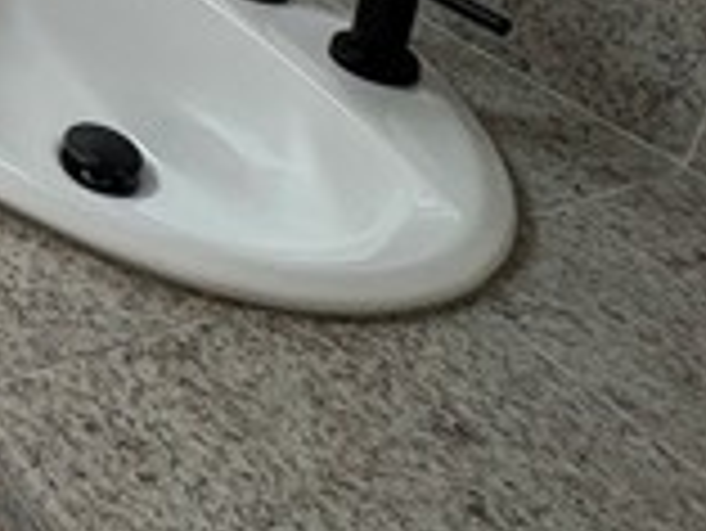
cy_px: -315
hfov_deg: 23.8
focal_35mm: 57
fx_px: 1163
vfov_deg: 20.9
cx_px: -445
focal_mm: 2.22
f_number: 2.2
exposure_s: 1/120
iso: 100
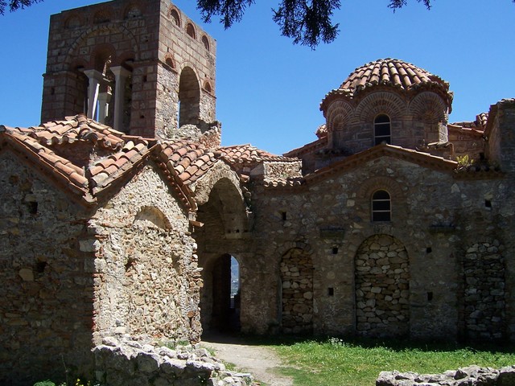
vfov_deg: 39.7
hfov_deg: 51.4
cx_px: 258
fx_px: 536
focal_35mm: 36
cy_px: 193
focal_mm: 6
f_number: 4.8
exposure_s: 1/350
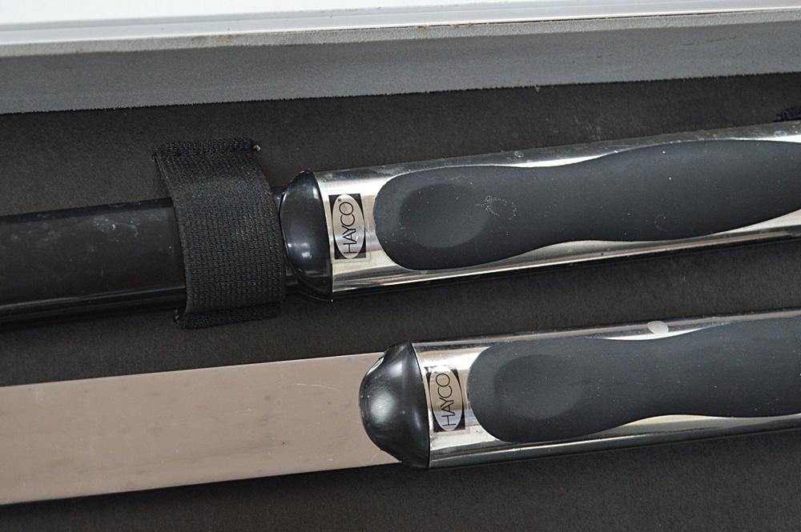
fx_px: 1834
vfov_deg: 16.5
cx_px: 400
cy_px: 266
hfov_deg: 24.6
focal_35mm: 82
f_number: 5.6
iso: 2000
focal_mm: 55
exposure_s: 1/60
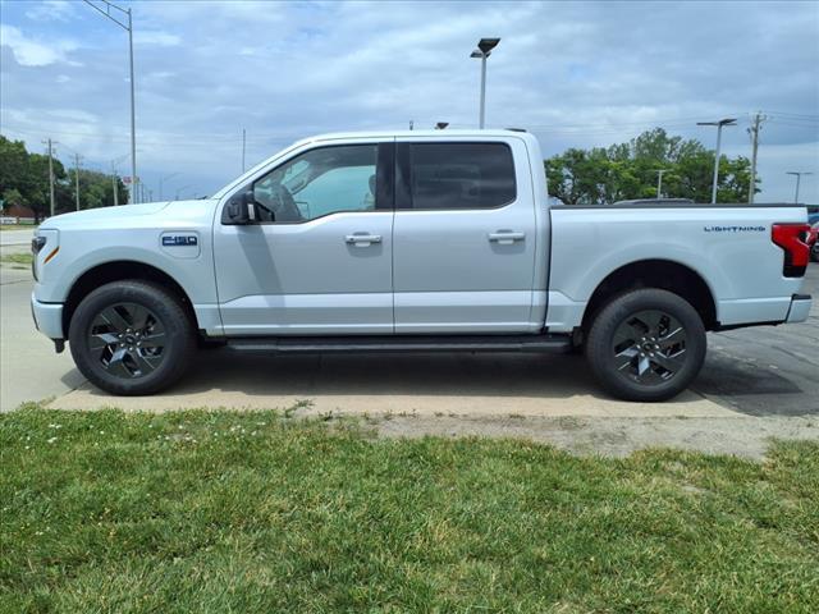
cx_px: 410
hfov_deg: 65.3
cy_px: 307
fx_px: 639
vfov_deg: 51.4
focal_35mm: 27
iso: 40
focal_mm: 3.58
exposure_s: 1/2500
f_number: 1.9
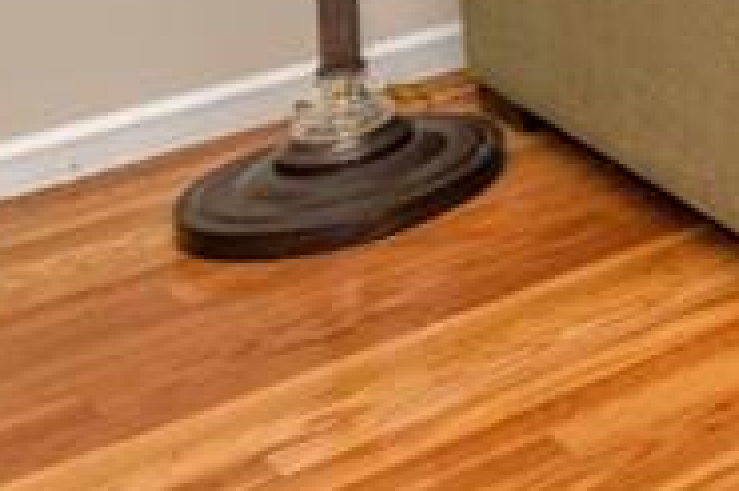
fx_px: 2728
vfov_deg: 9.4
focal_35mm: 133
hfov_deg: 11.7
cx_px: 1929
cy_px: -615
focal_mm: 24
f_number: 4
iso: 800
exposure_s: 1/60
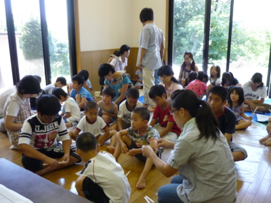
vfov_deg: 42.9
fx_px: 258
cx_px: 136
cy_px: 102
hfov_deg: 55.4
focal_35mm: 33
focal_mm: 5.5
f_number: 2.8
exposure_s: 1/60
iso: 200
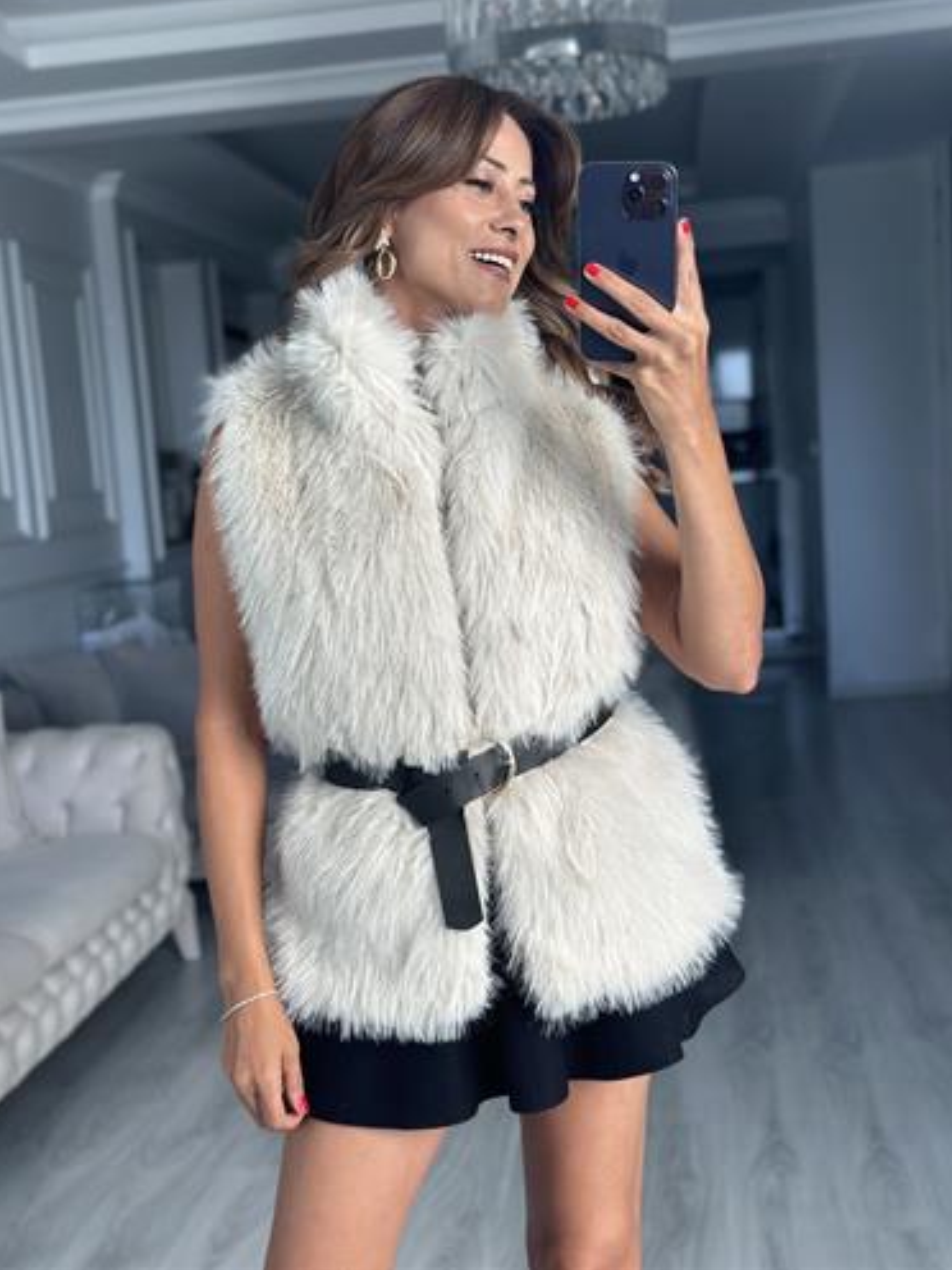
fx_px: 1797
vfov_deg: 38.9
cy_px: 625
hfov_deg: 29.7
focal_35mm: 49
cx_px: 473
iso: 80
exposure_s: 1/313
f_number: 1.78
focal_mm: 6.86
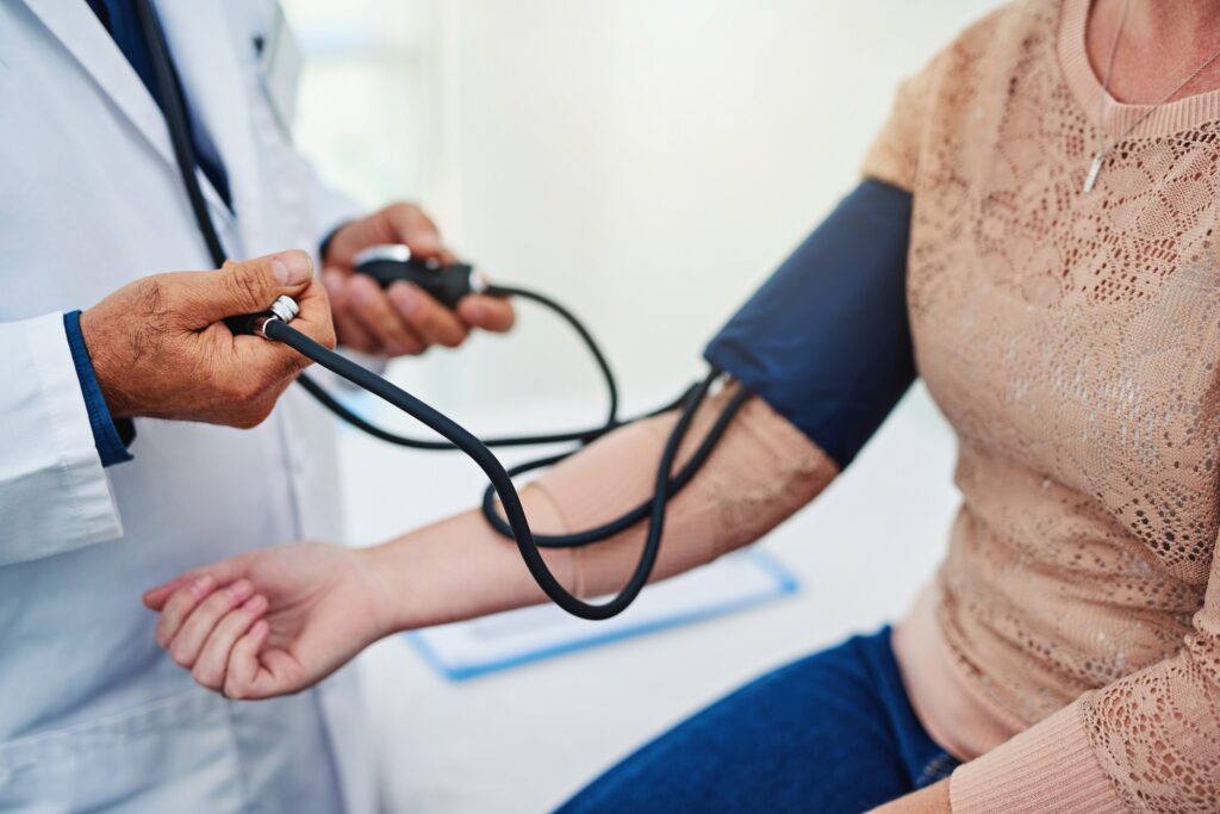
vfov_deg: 27.0
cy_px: 407
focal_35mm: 50
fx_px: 1695
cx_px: 610
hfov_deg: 39.6
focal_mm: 50
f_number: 1.8
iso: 200
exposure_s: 1/640
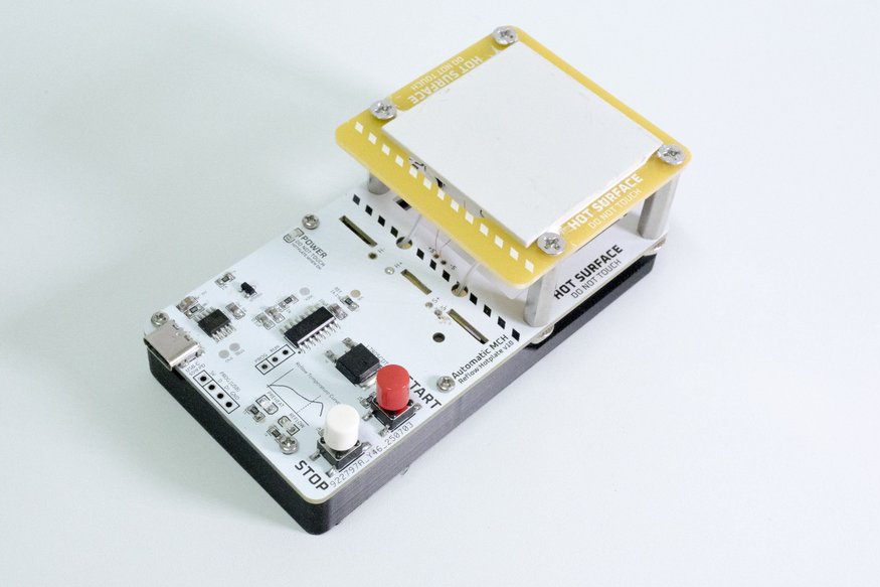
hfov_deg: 33.9
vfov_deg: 23.0
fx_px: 1442
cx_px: 414
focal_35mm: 59
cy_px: 266
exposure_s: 1/100
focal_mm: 17.6
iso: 2000
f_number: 8
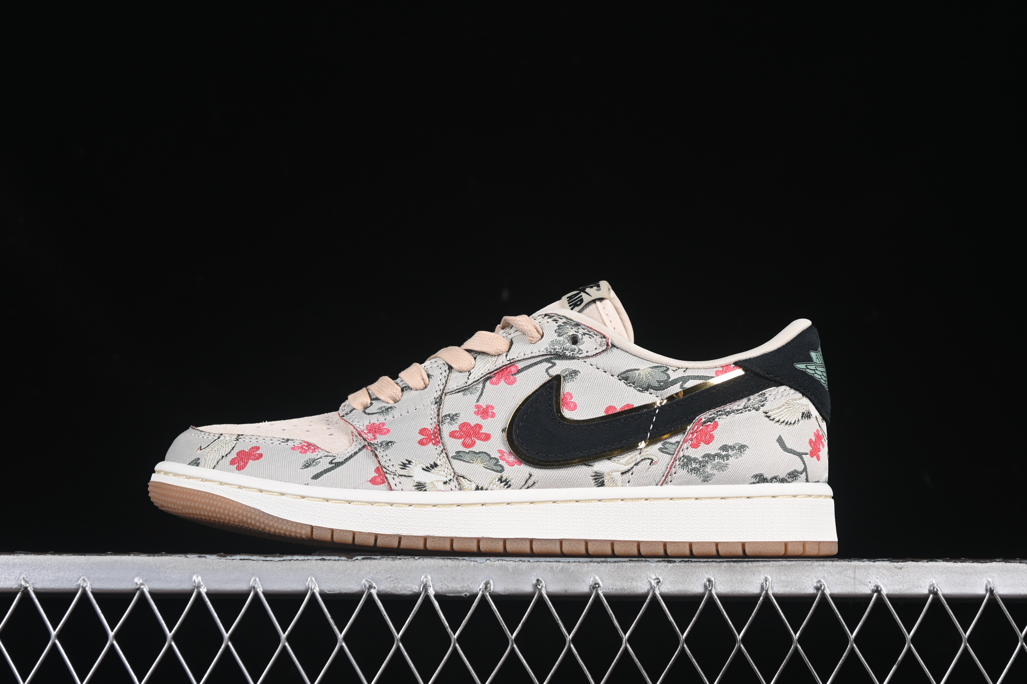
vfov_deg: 18.2
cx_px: 514
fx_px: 2139
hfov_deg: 27.0
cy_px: 342
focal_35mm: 75
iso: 160
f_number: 7.1
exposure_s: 1/80
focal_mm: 50
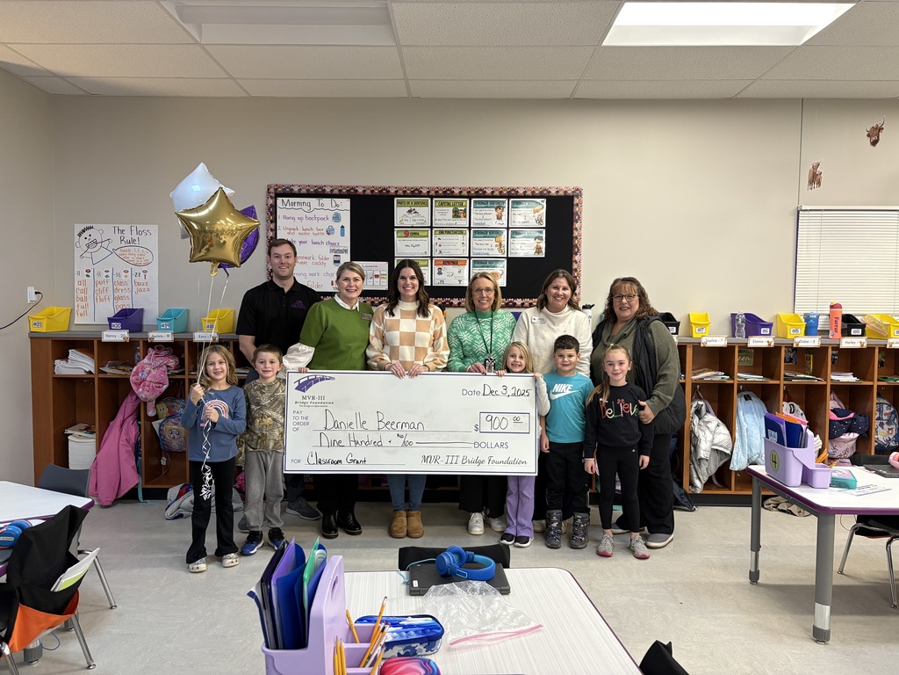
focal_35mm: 26
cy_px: 338
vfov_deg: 53.1
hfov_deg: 67.3
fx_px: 675
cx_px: 450
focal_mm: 5.96
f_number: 1.6
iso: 200
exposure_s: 1/60
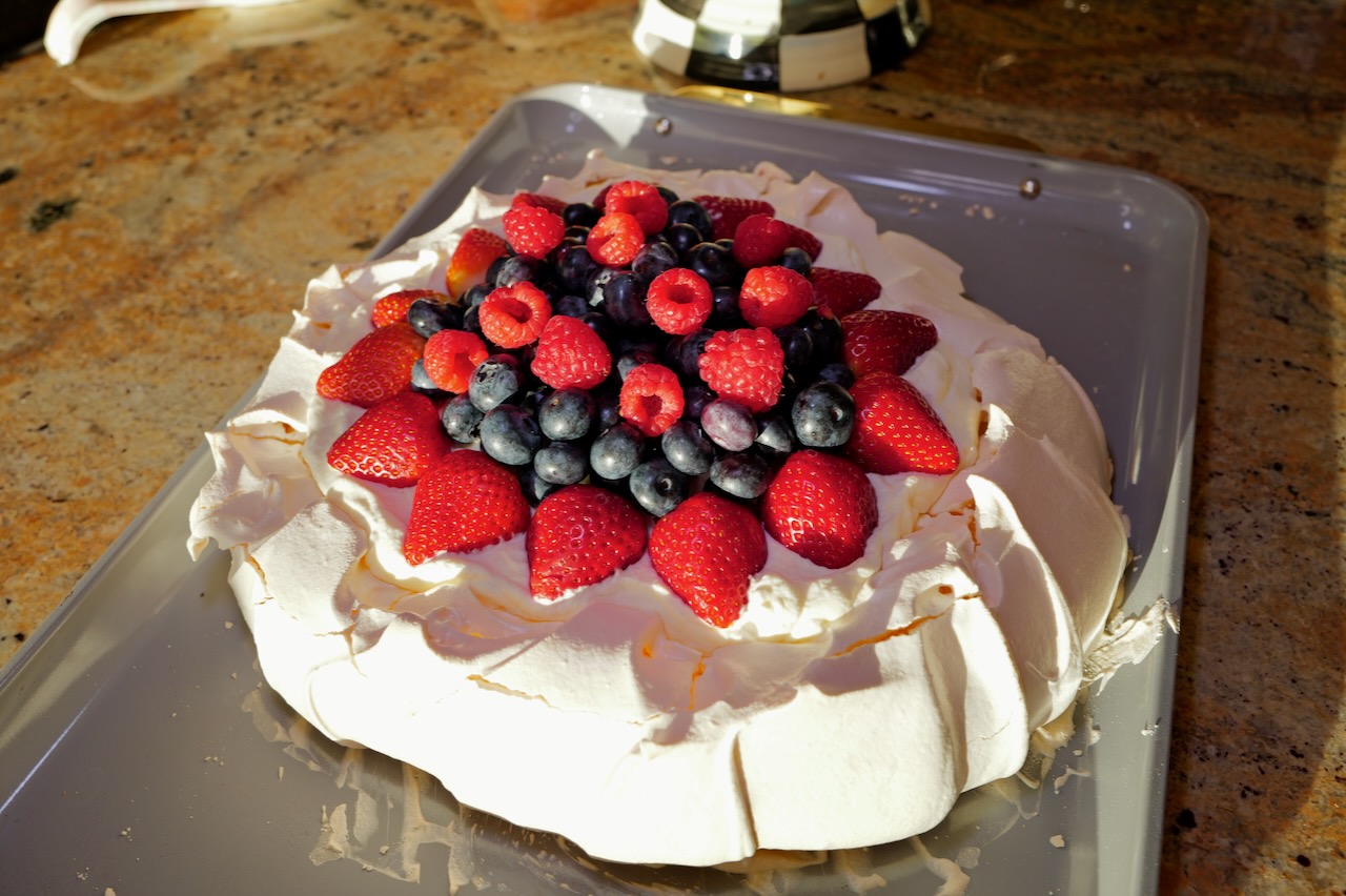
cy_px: 448
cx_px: 673
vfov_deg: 46.4
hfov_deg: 65.5
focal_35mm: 28
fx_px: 1046
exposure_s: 1/50
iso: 125
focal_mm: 28
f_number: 5.6
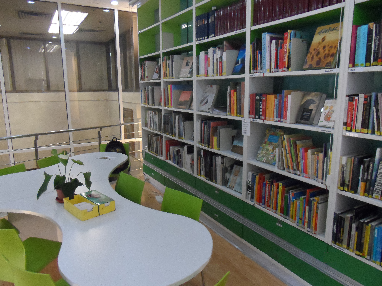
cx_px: 191
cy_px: 143
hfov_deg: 71.6
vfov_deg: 56.8
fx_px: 265
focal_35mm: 24
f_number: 3.2
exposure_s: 1/30
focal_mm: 4
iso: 640
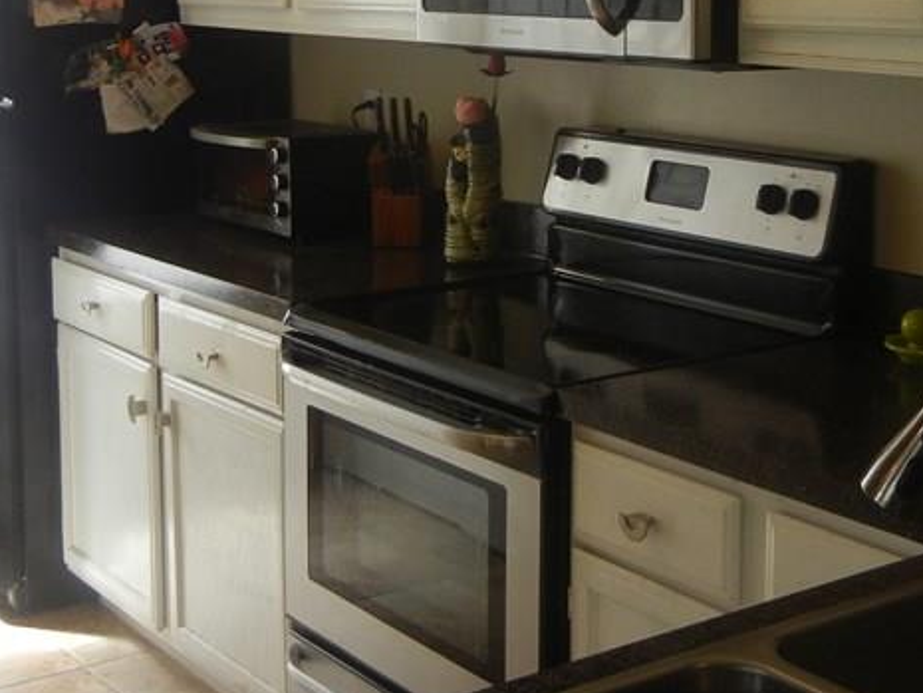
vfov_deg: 22.0
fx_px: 1760
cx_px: 584
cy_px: 167
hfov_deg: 29.3
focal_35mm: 66
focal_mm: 5.4
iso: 200
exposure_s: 1/30
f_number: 3.5
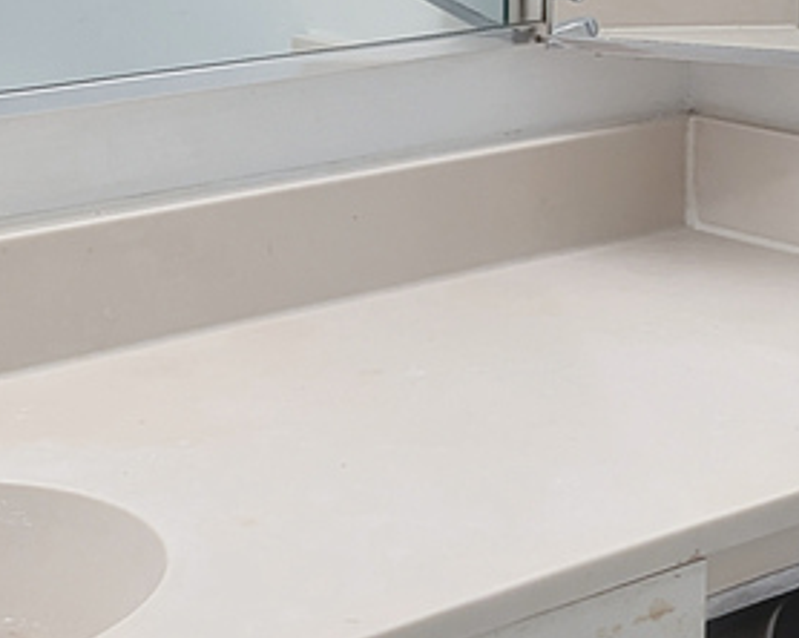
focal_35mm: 95
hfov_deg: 20.2
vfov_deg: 16.1
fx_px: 2245
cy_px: 489
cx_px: 366
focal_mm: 5.43
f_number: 1.89
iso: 38
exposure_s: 1/30
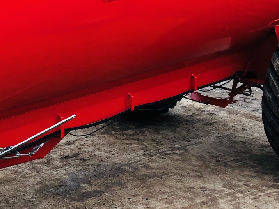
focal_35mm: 79
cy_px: 76
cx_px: 24
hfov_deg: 24.0
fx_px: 637
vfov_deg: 18.6
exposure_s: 1/30
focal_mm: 3.99
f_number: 1.8
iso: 40
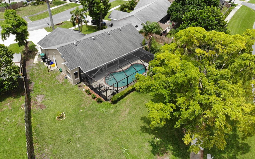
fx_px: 181
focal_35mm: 26
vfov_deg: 47.6
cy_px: 77
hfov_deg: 70.4
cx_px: 130
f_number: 2.8
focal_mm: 4.5
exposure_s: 1/596
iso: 100
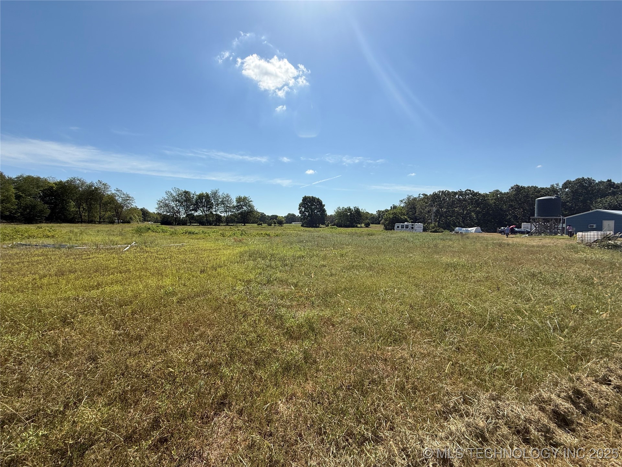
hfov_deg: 102.1
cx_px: 311
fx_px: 252
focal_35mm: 14
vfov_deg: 85.7
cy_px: 234
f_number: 2.2
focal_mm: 2.22
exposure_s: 1/1259
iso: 20
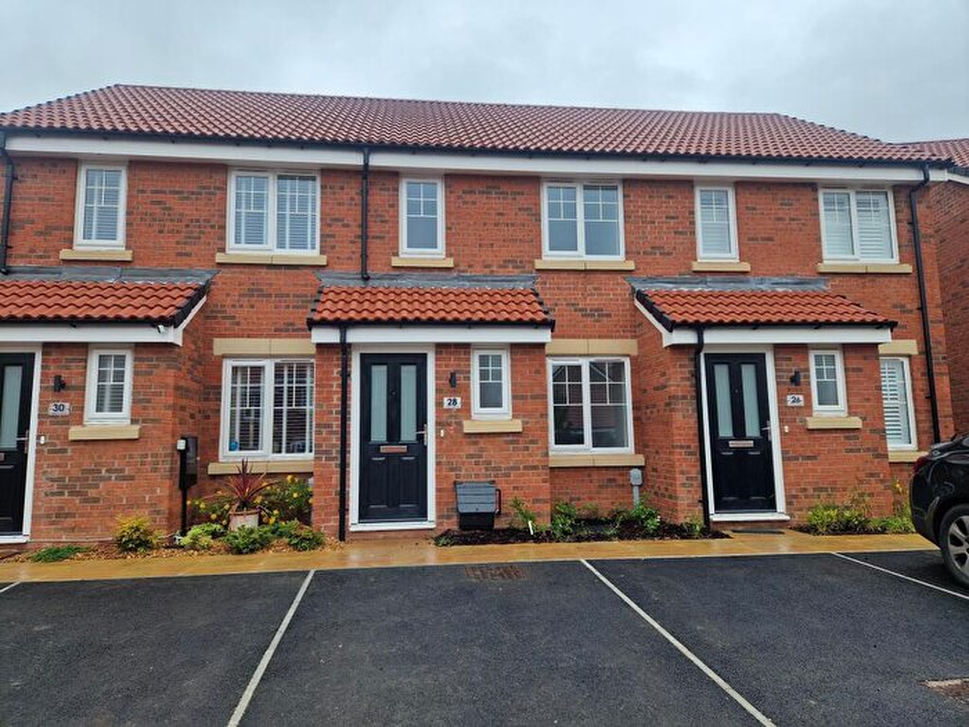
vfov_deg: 58.9
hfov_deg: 73.9
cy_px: 364
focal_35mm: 23
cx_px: 484
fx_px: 644
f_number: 1.8
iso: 50
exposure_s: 1/491
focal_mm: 5.4
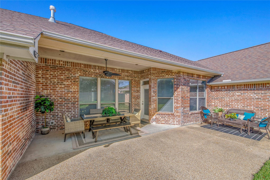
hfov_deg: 100.4
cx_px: 135
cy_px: 90
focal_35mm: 15
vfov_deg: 77.3
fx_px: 112
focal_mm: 15
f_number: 7.1
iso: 100
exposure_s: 1/250
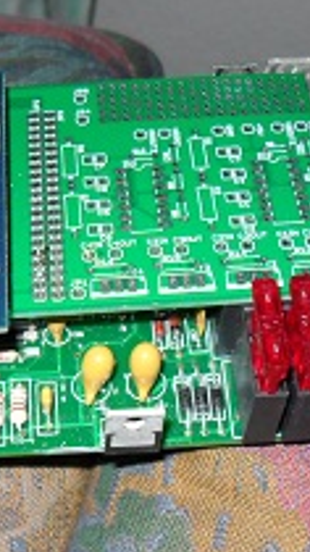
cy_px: 296
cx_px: 93
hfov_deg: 17.7
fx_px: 995
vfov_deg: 31.0
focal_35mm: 68
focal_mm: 6.2
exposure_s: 1/45
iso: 200
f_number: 2.8
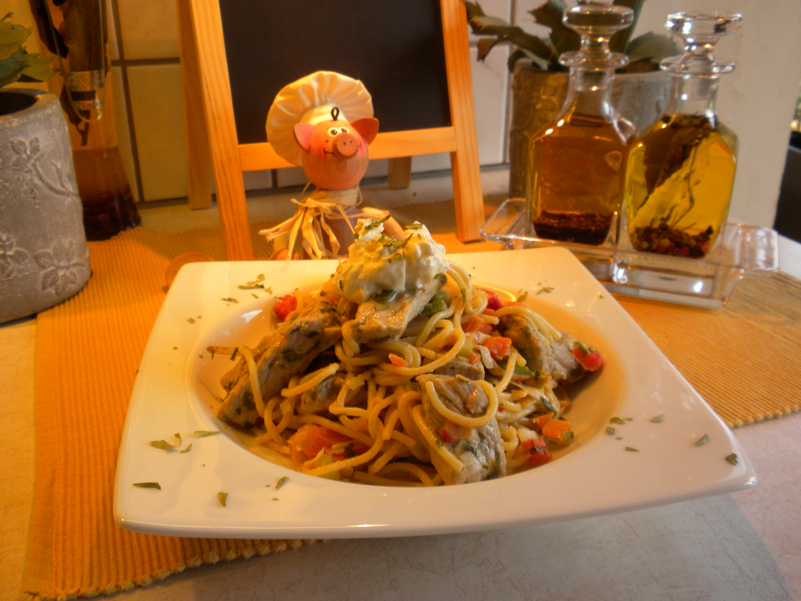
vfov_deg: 38.7
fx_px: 856
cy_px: 300
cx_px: 400
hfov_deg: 50.1
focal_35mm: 37
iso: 103
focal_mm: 6.6
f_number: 3.5
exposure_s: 1/64.5
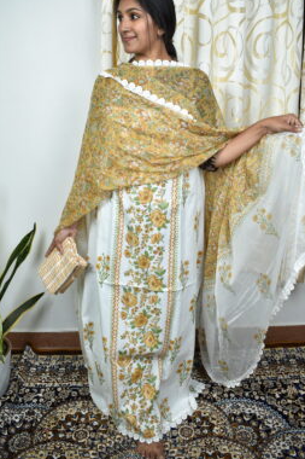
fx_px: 407
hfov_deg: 41.1
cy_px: 197
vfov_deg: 58.5
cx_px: 158
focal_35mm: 32
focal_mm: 18
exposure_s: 1/60
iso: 200
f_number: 4
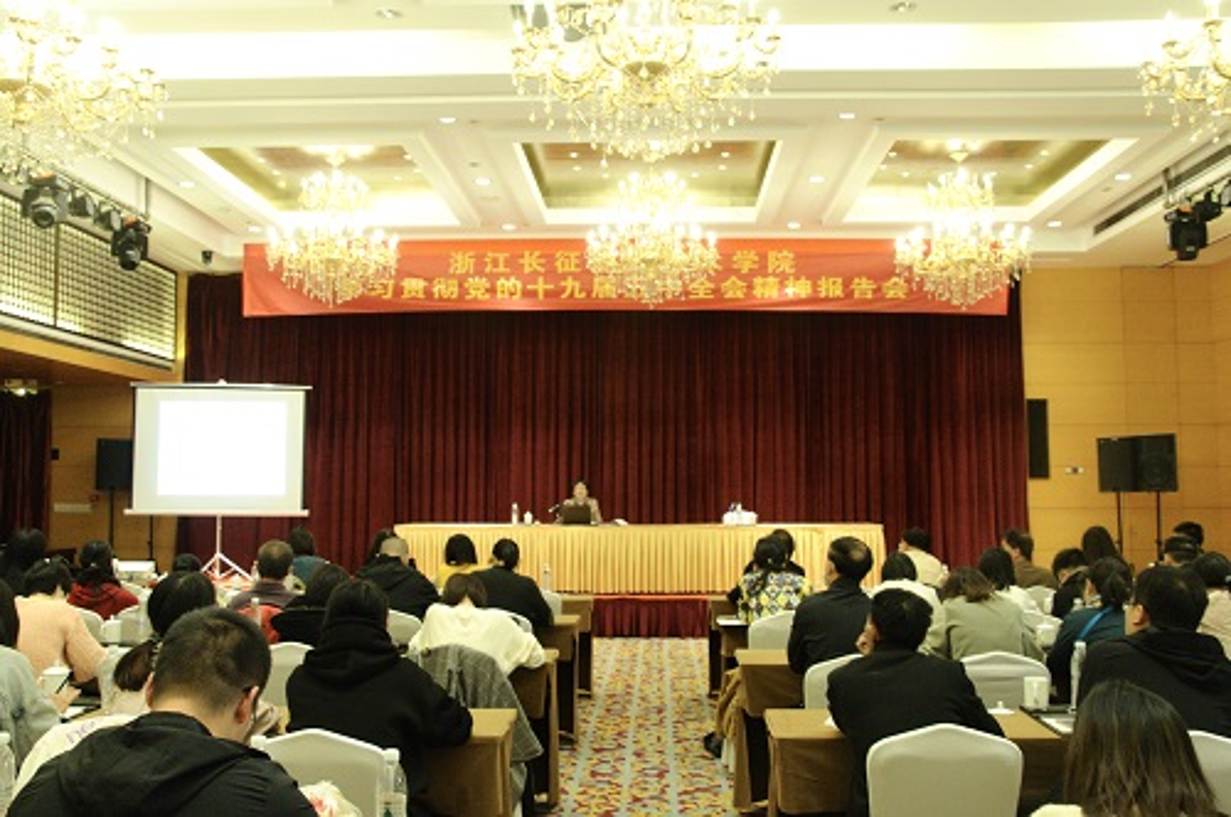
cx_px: 616
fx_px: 1127
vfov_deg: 39.9
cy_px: 408
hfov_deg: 57.3
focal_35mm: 33
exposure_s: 1/25
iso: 1600
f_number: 5
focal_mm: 22
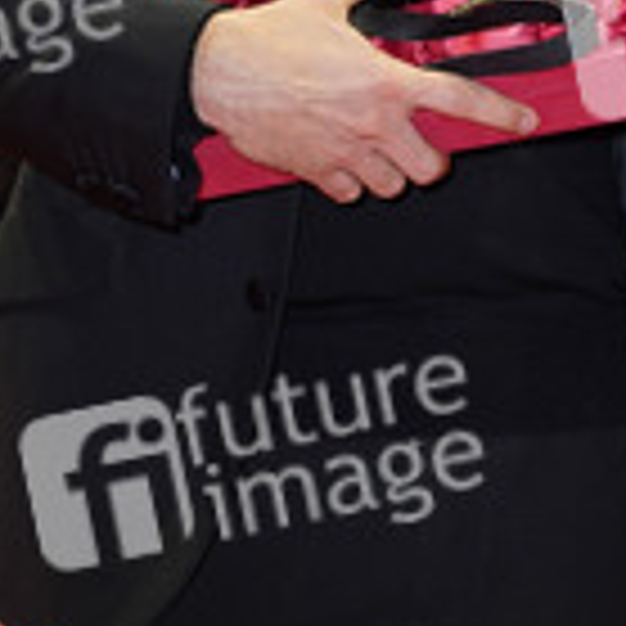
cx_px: 383
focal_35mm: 196
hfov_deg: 8.9
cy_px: -212
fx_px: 4010
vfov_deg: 8.8
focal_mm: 80
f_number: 5.6
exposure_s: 1/160
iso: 1250
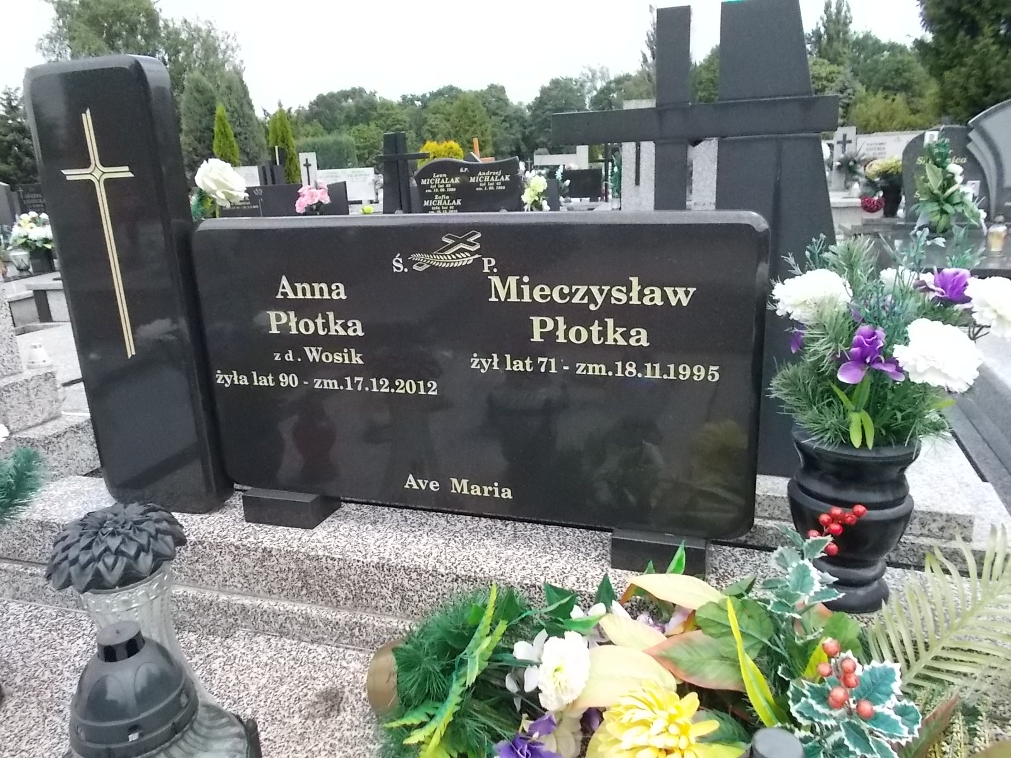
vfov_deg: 53.1
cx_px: 506
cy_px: 379
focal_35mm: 26
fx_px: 759
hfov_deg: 67.3
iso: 400
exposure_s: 1/250
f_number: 8
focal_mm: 4.6
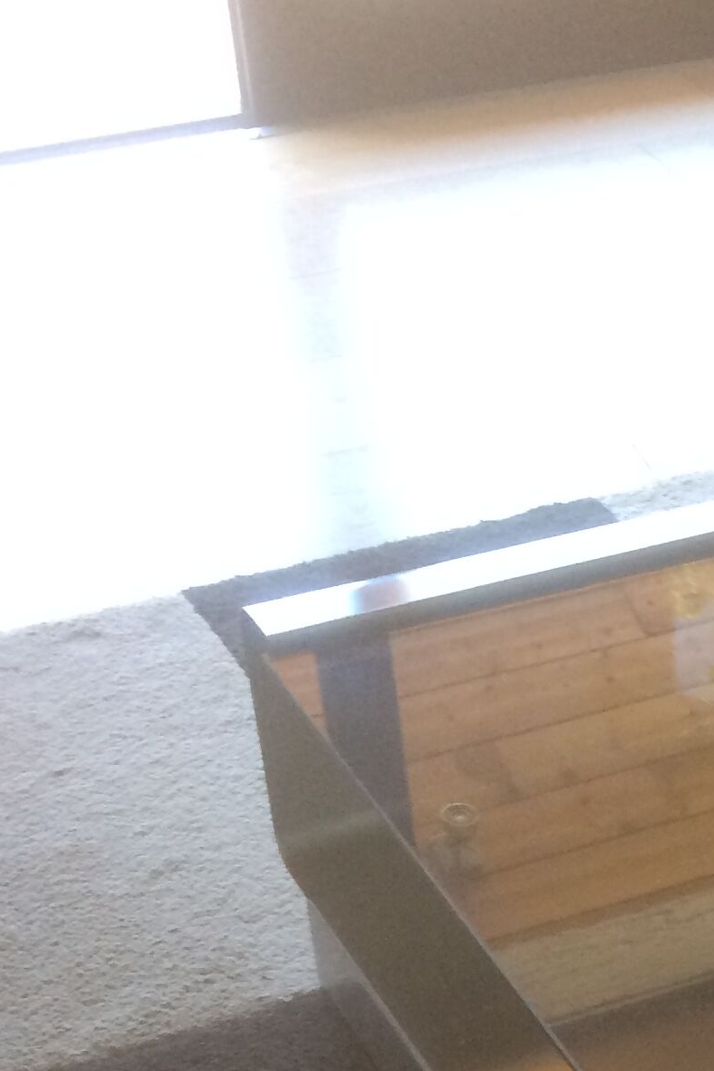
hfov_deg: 15.5
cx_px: 978
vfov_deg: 21.9
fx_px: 2468
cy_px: 1415
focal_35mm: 83
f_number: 2.2
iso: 80
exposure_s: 1/33
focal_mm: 4.15
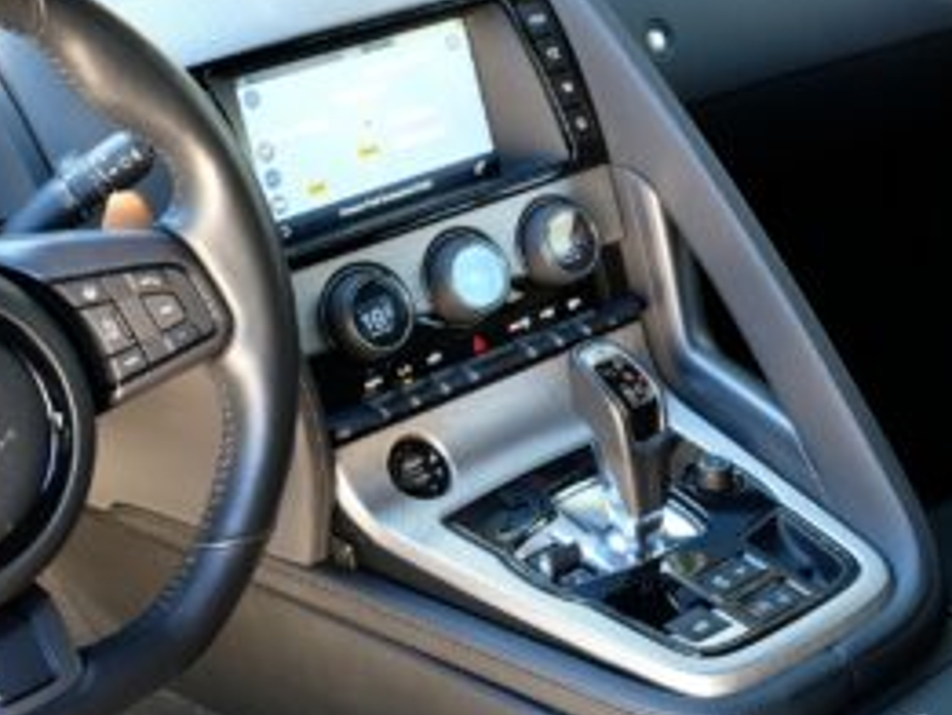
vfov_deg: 20.2
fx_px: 2009
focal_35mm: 73
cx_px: 595
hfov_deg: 26.6
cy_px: 288
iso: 800
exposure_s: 1/25
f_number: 5.6
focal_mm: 29.2
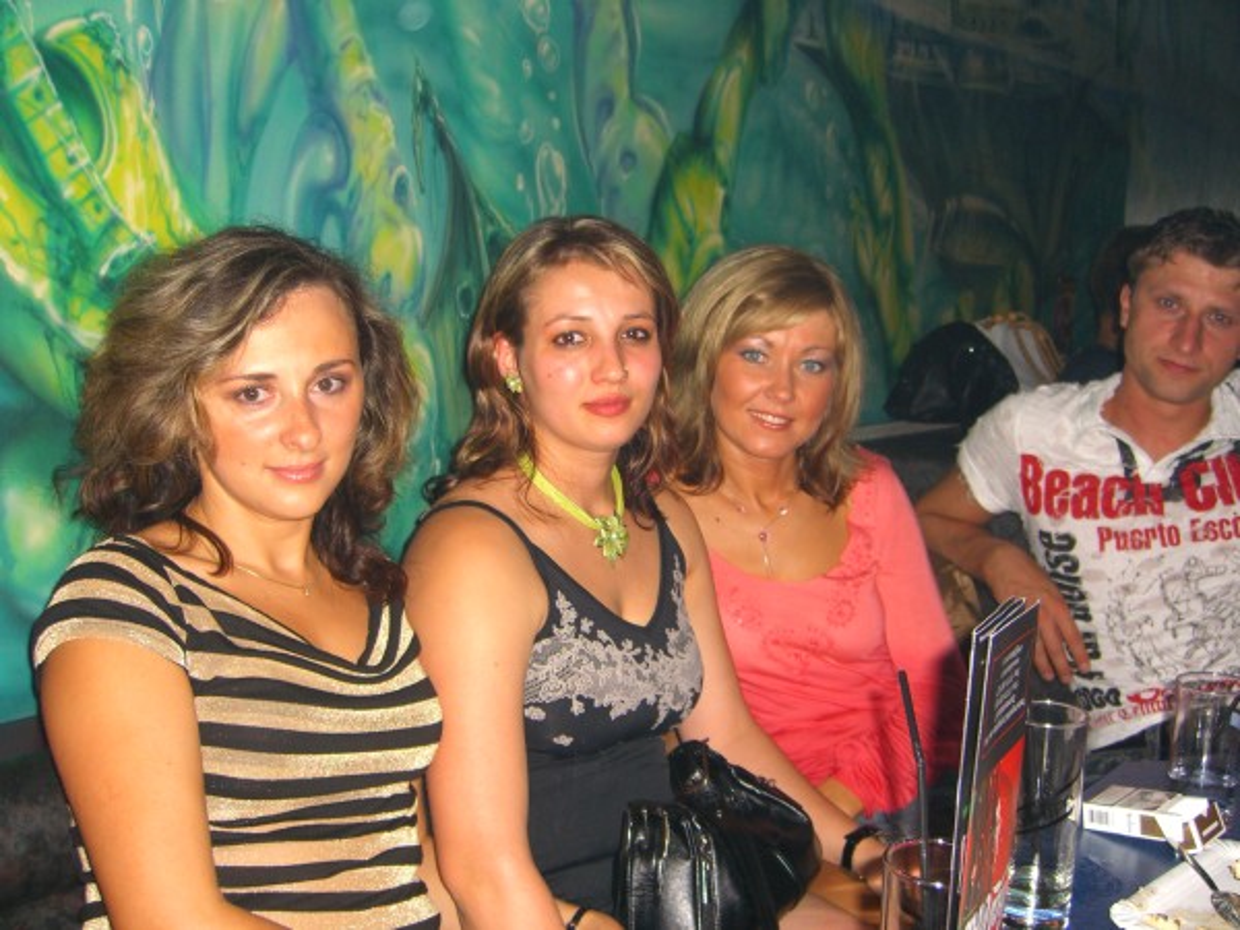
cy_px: 465
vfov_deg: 37.7
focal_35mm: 38
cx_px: 620
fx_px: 1361
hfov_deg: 49.0
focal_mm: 7.9
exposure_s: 1/60
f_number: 2.8
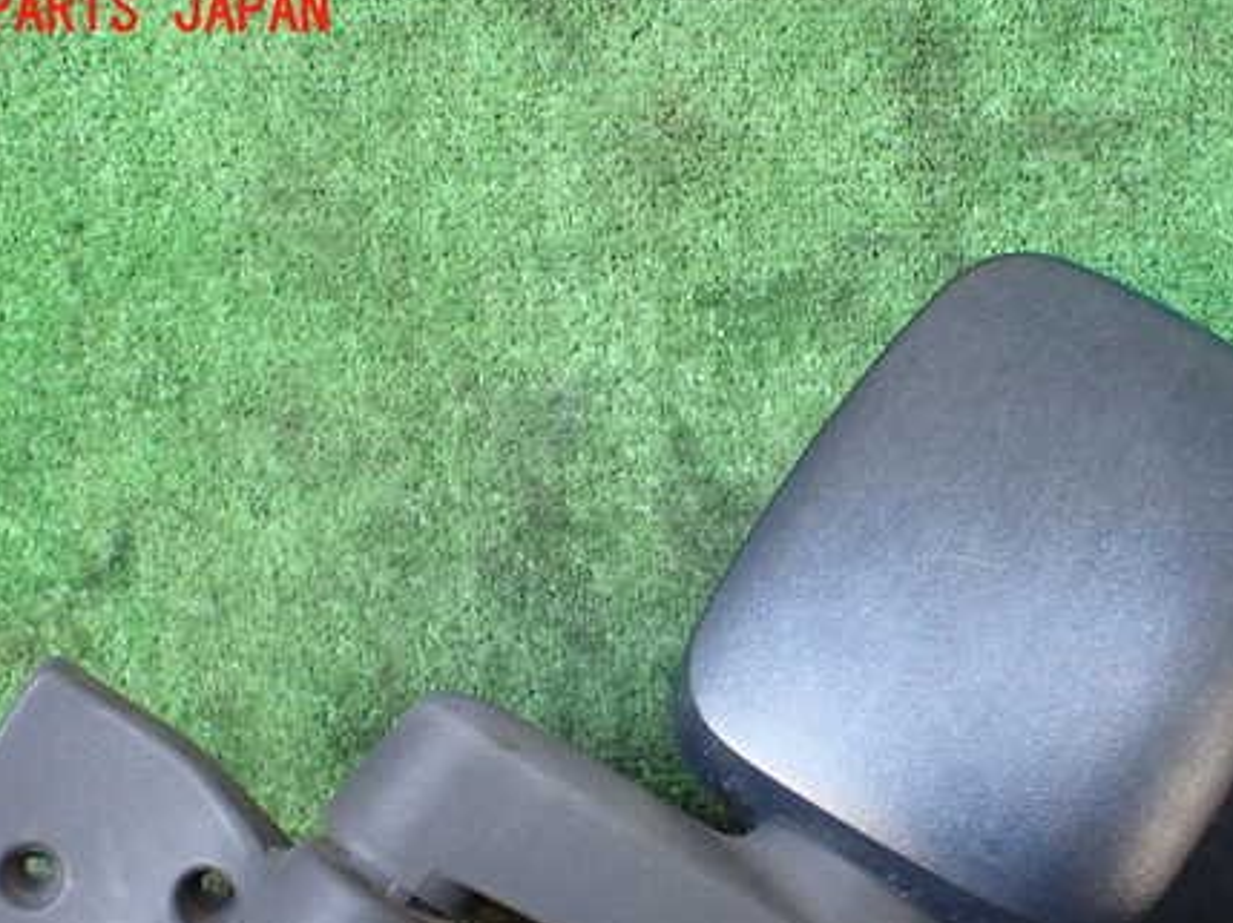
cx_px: 670
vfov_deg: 34.0
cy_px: 624
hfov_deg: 44.8
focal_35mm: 42
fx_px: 1495
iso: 800
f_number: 2.3
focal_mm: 5.4
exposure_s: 1/125
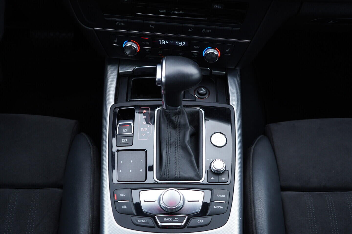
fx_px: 352
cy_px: 117
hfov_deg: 53.1
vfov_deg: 36.9
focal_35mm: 36
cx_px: 176
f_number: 2.8
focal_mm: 24
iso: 200
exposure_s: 1/40
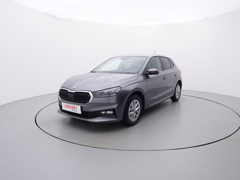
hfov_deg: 70.2
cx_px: 131
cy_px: 90
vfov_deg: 55.7
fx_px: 170
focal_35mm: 25
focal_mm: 15
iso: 200
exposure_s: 1/80
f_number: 5
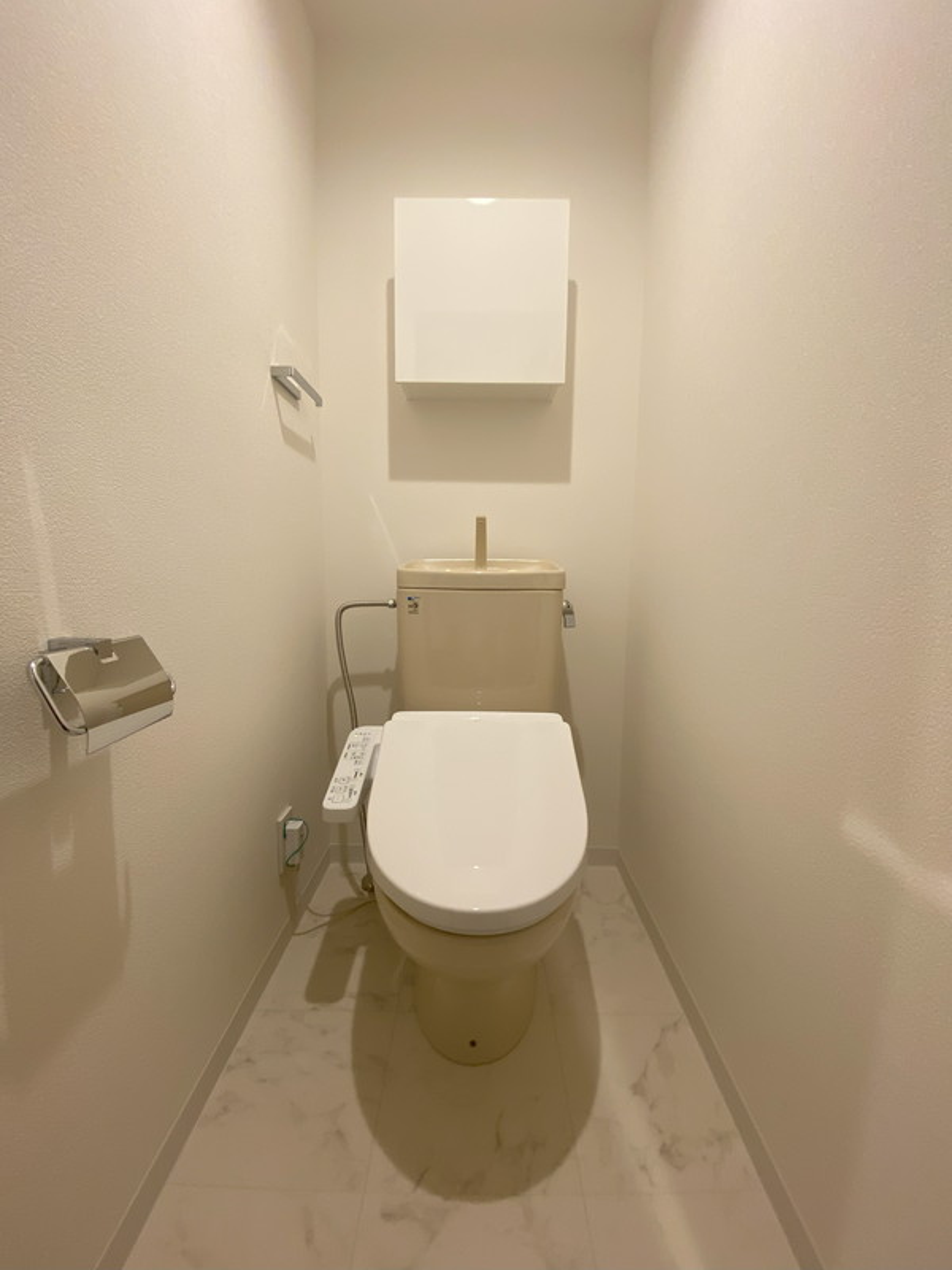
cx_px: 476
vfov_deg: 106.2
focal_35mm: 13
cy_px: 635
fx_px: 477
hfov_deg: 89.9
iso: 125
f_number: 2.4
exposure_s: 1/50
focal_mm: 1.54
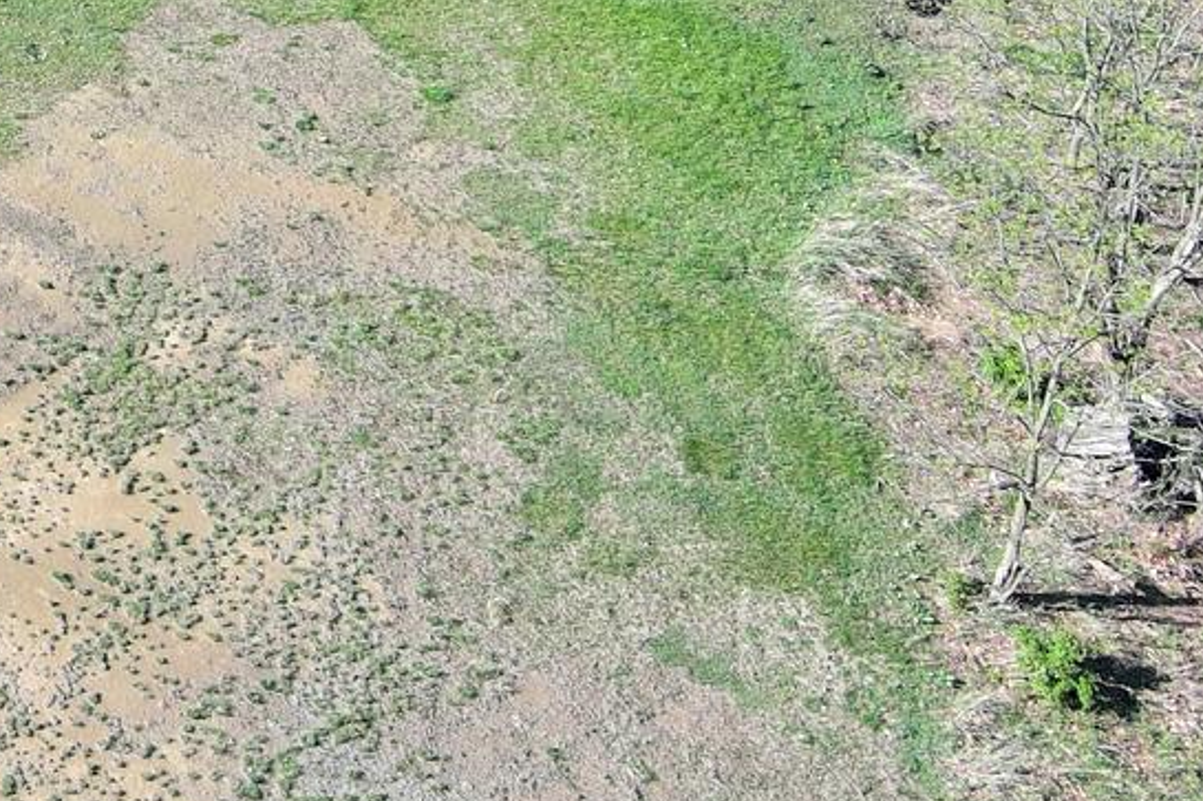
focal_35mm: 109
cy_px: -559
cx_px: -951
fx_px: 3641
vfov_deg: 11.8
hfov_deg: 16.0
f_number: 2.8
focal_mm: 10.57
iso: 100
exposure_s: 1/393
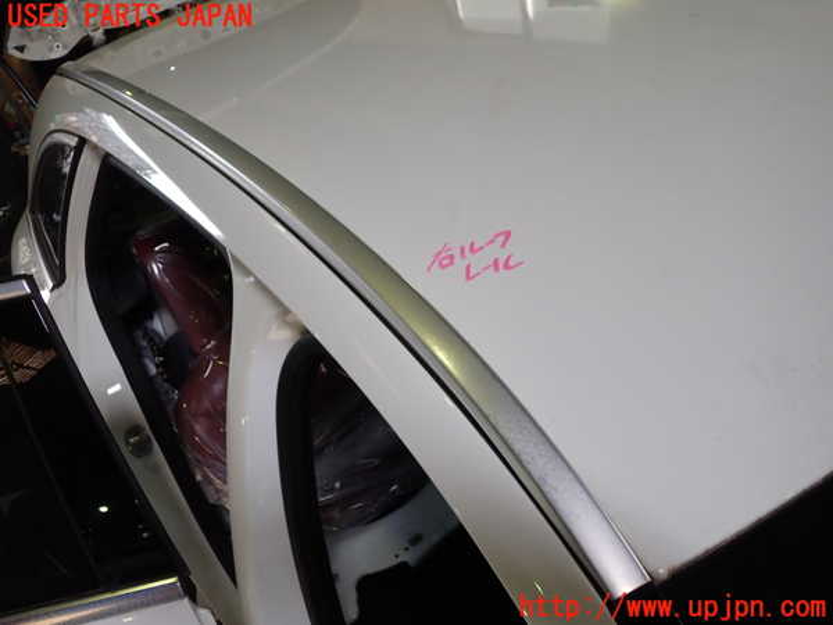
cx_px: 416
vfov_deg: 46.8
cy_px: 312
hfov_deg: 60.0
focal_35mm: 30
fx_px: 722
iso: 100
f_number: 2.3
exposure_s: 1/80
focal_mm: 5.4
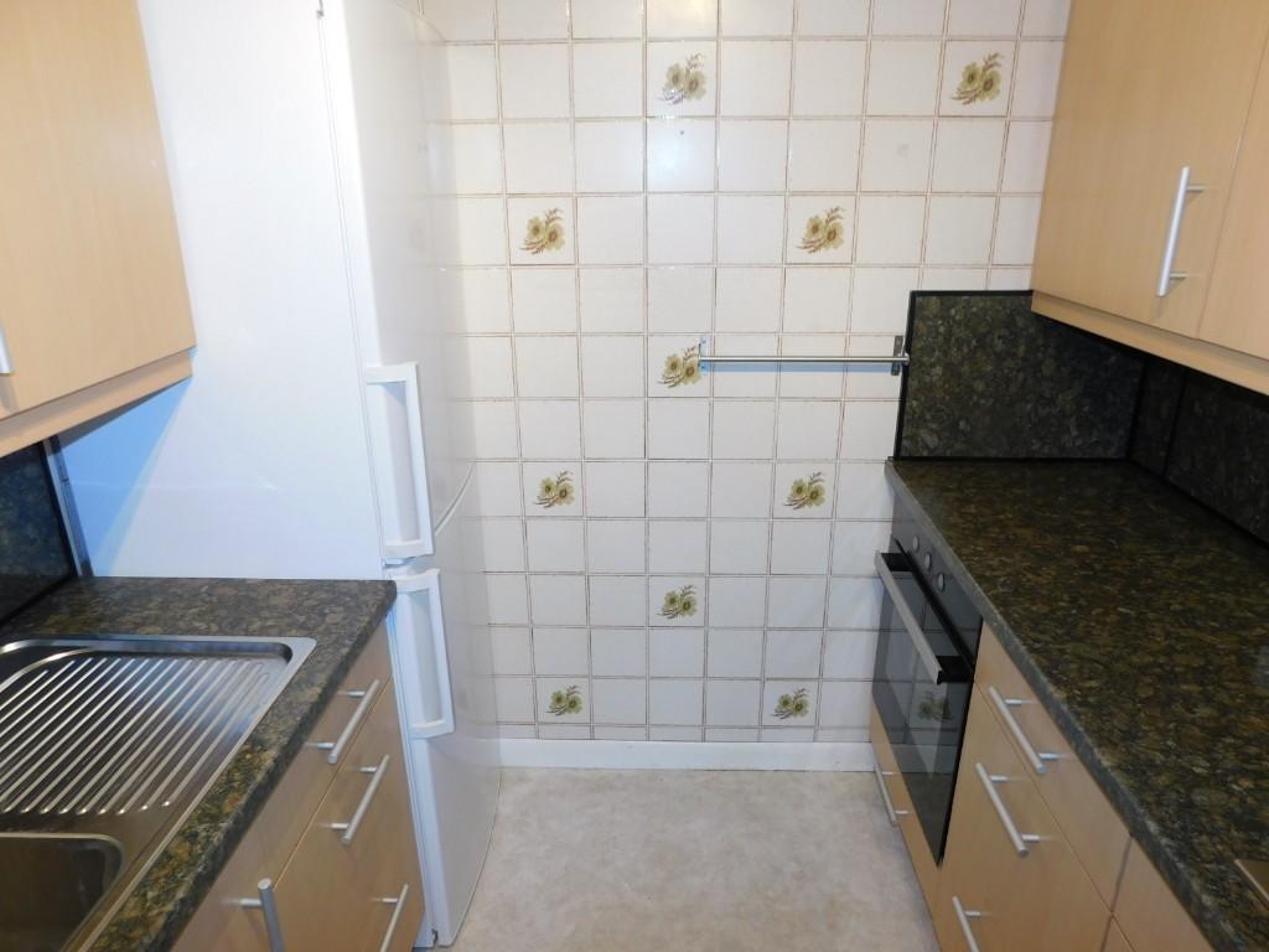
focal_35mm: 23
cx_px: 634
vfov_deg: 58.9
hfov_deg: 73.9
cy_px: 476
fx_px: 843
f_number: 3
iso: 140
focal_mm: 4
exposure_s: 1/30
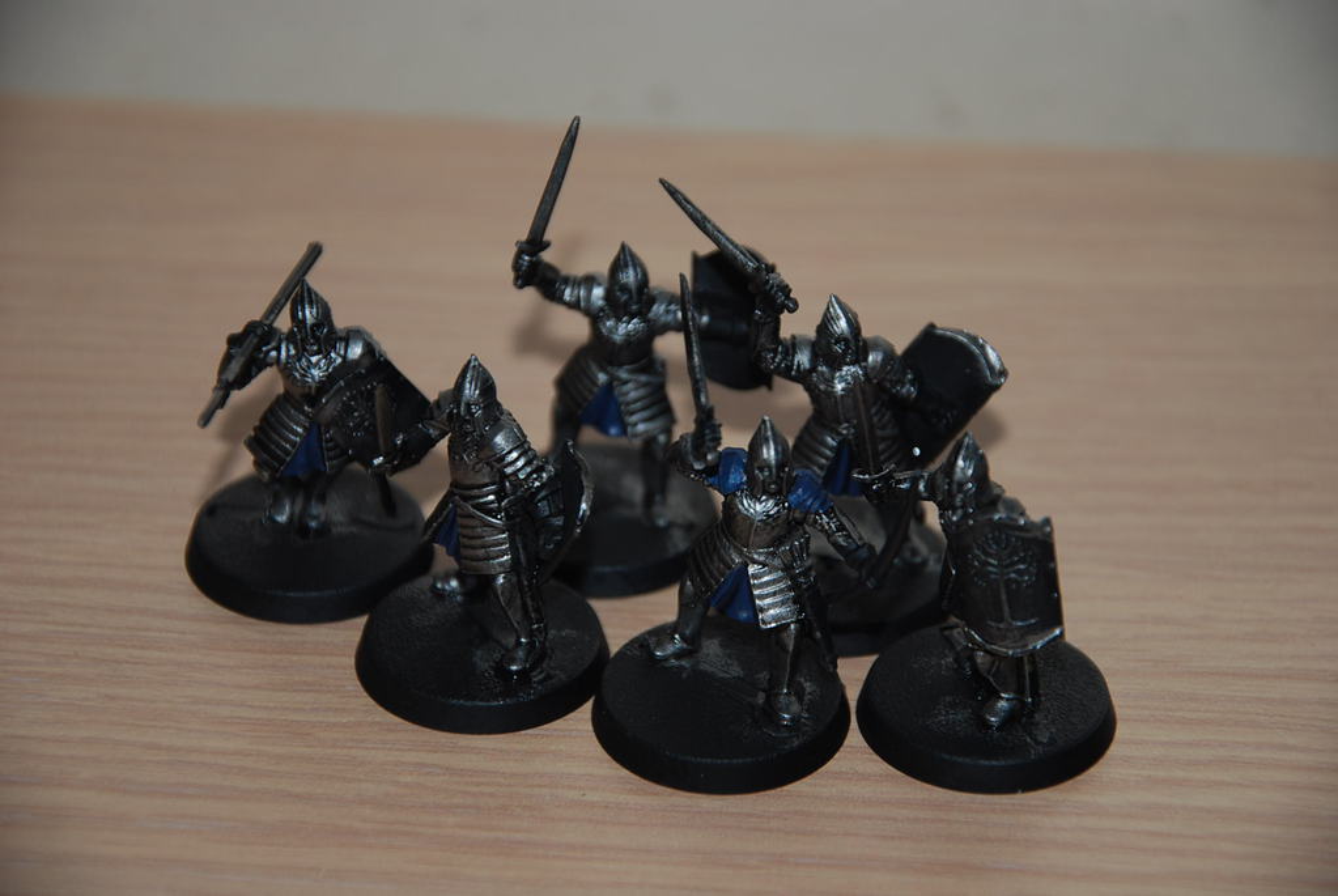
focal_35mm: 158
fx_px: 5861
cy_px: 448
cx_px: 669
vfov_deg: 8.7
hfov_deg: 13.0
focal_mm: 105
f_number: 5.6
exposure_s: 1/125
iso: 100
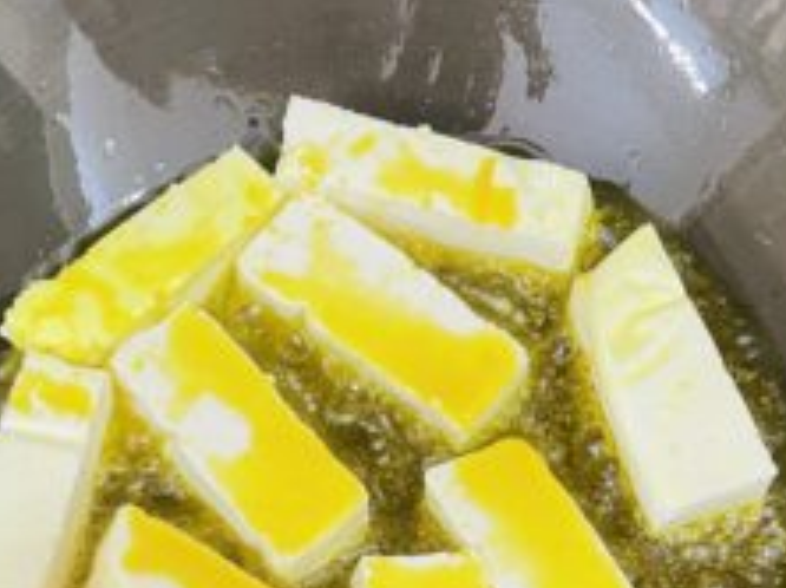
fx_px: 1542
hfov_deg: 28.6
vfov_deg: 21.1
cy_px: 533
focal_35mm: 68
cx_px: 336
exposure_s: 1/50
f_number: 1.6
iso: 250
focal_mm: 4.2
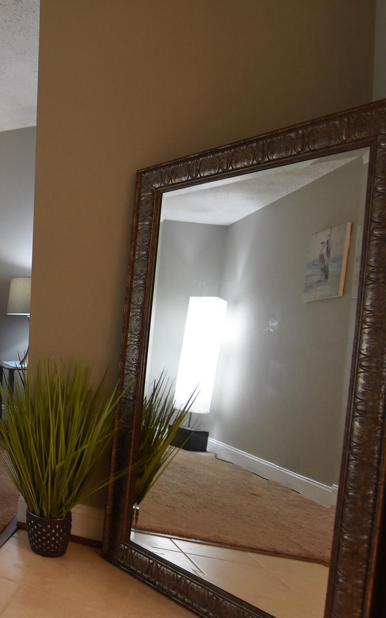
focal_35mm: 28
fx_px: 469
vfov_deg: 66.7
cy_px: 329
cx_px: -78
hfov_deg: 35.3
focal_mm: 11
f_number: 4
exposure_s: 1/60
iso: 1000
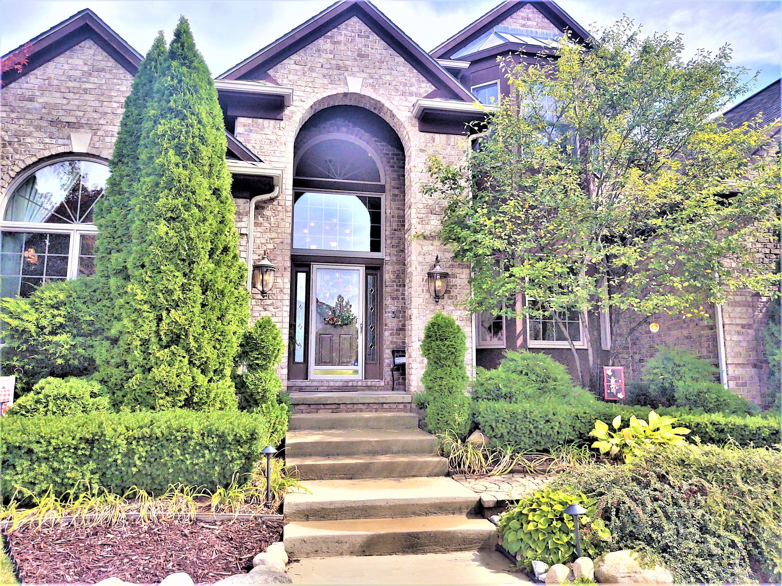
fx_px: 610
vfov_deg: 51.4
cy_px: 293
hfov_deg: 65.3
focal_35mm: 27
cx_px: 391
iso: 100
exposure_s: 1/5323
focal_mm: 4.75
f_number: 1.7
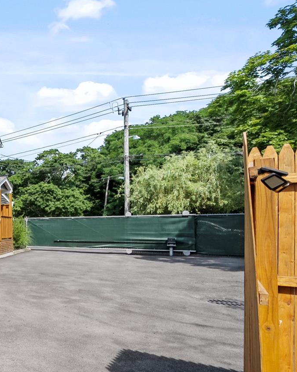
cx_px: -116
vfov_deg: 63.4
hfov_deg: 32.9
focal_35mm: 27
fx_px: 297
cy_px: 227
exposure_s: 1/125
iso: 400
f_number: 8
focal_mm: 12
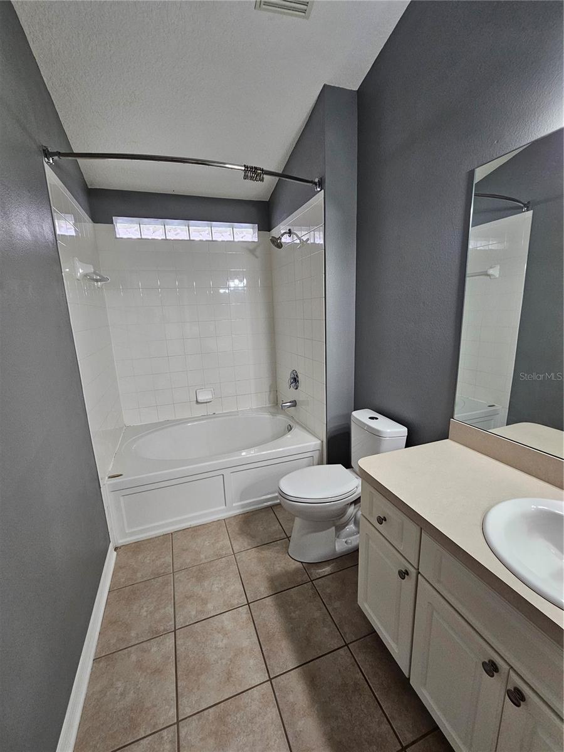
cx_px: 282
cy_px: 376
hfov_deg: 89.9
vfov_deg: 106.2
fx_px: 282
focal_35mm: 13
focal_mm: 2.2
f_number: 2.2
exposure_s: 1/60
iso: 160
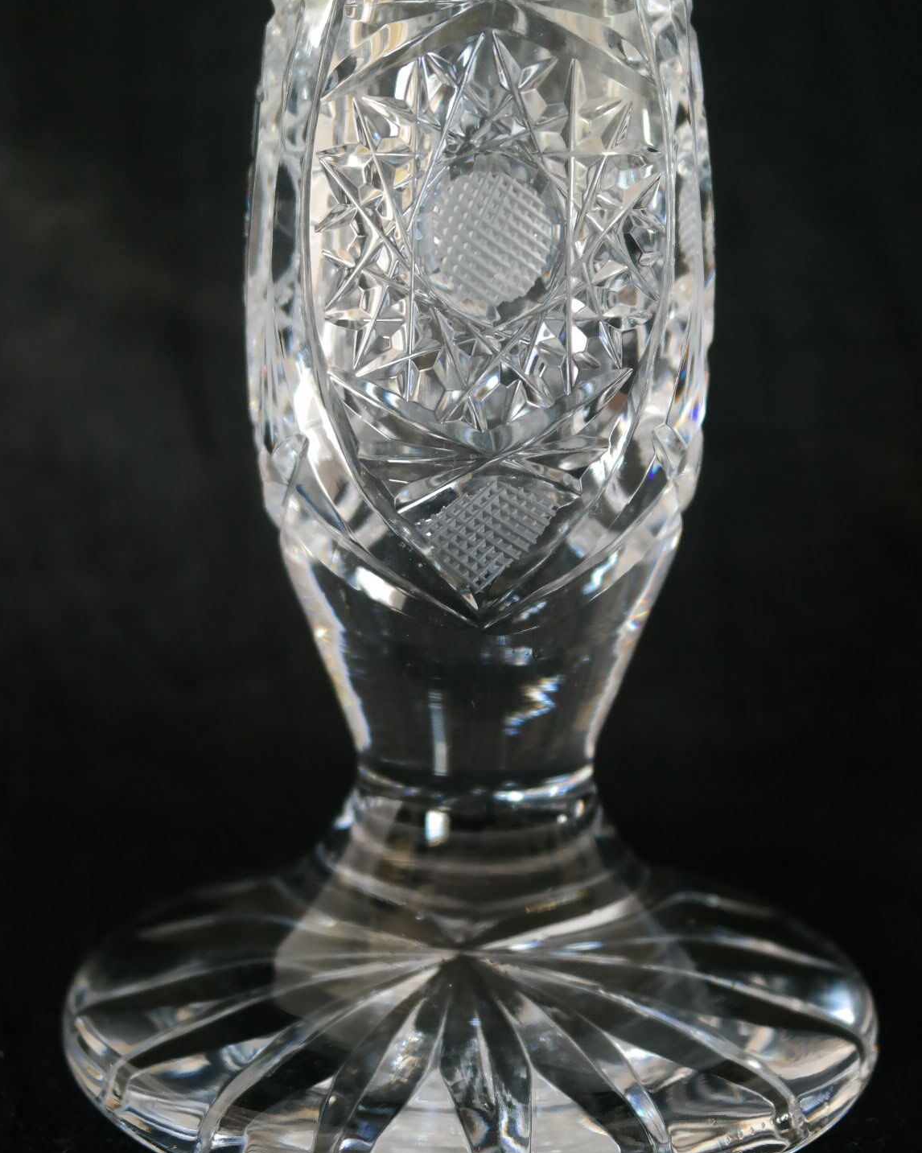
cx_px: 460
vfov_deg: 31.5
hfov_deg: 25.4
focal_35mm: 60
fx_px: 2047
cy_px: 564
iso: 1600
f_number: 4.5
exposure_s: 1/60
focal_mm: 35
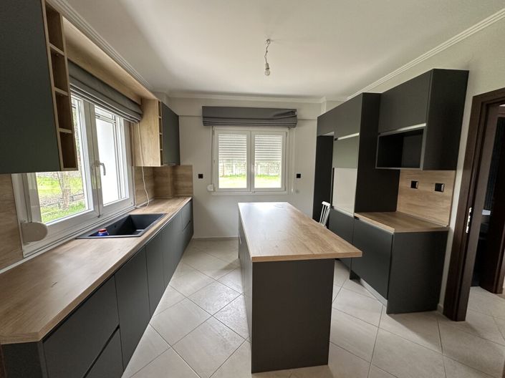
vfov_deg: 85.6
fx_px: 204
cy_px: 189
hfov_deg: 102.1
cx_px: 252
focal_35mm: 14
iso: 160
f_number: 2.2
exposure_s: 1/99
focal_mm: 2.22
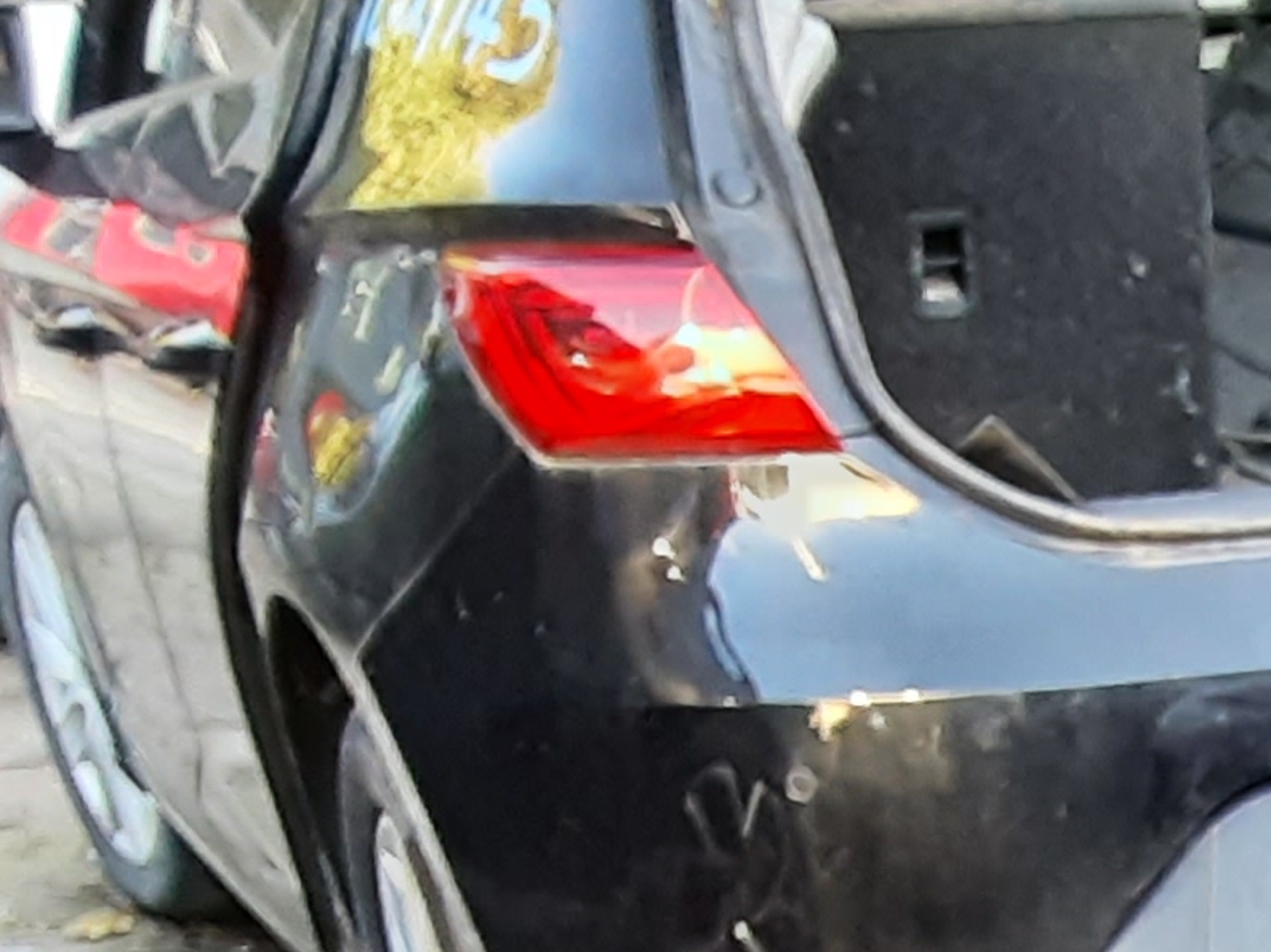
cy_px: 1778
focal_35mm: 111
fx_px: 4074
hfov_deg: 14.9
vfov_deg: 12.1
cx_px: 2446
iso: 125
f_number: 1.9
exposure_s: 1/50
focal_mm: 2.91
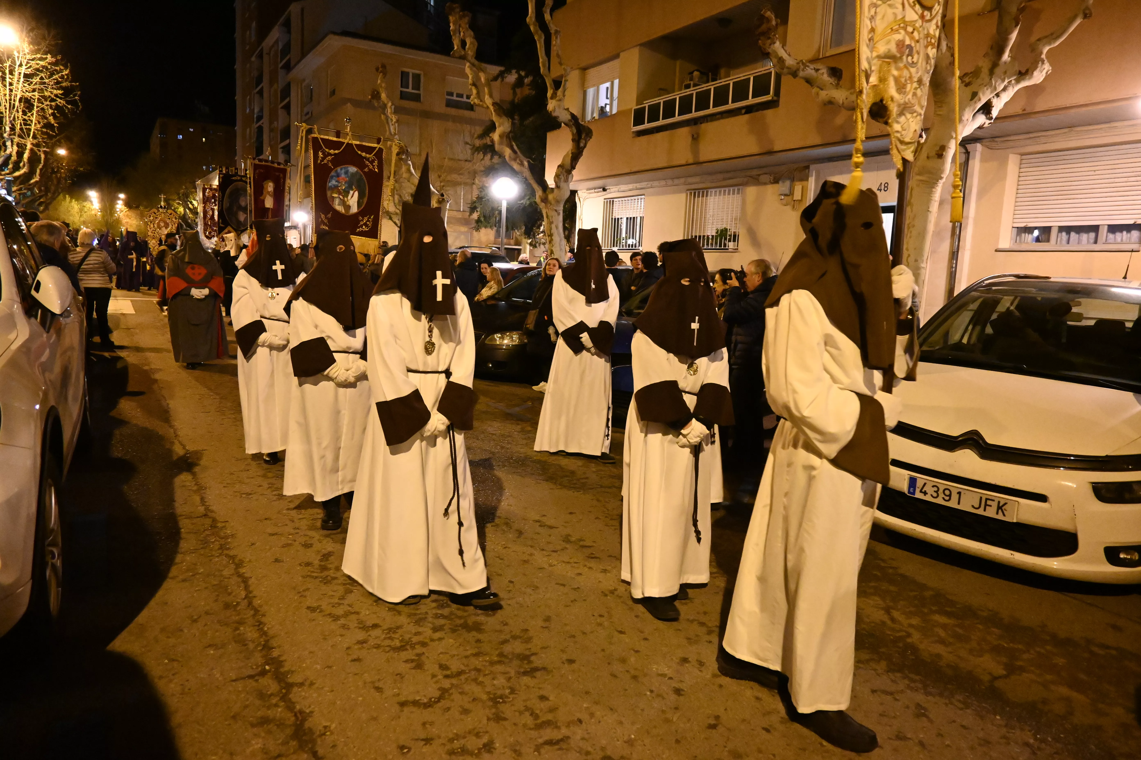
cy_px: 380
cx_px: 570
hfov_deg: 73.7
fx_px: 761
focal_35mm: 24
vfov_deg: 53.1
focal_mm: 16
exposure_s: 1/50
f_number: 4
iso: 6400
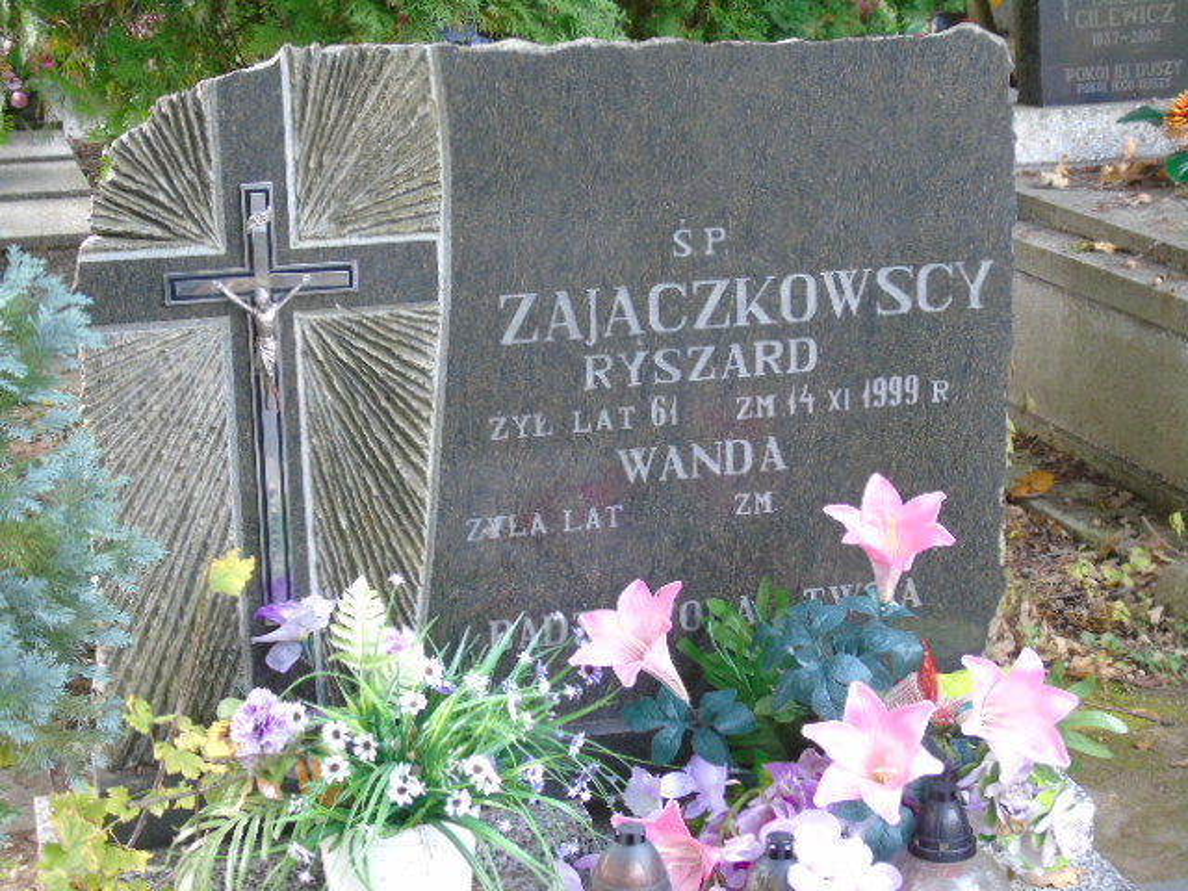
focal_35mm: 71
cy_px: 446
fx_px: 2437
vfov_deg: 20.7
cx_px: 594
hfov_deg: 27.4
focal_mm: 13
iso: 200
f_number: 4.7
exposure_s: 1/30
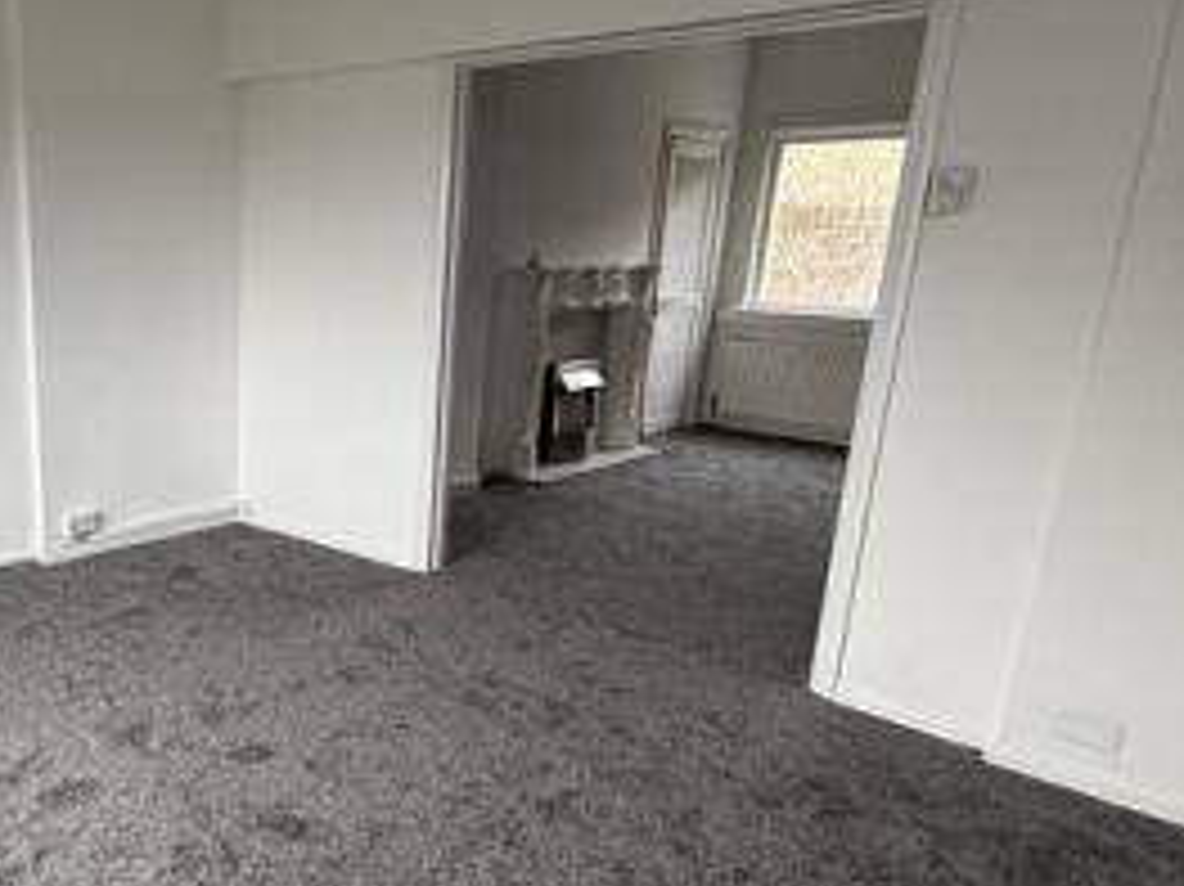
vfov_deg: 45.1
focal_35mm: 31
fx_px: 1060
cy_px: 537
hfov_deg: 54.8
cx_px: 254
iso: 200
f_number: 2.2
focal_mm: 2.22
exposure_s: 1/121
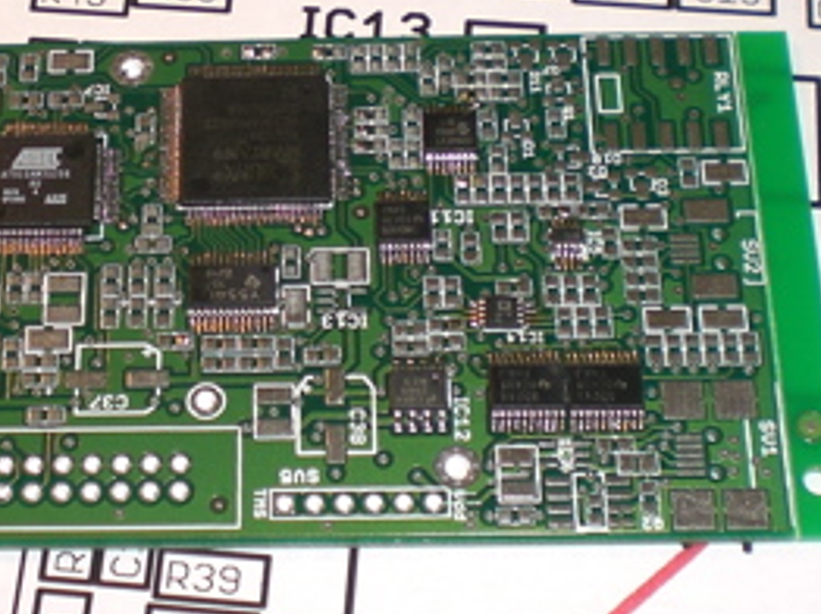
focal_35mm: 93
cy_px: 207
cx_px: 238
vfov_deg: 15.8
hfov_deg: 21.0
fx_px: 2204
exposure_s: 1/60
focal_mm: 6.3
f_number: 3.1
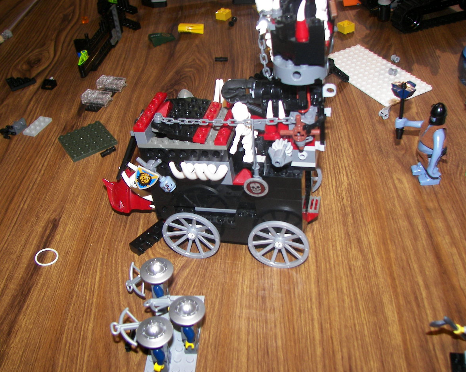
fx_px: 524
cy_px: 187
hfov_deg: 47.9
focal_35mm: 38
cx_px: 222
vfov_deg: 39.2
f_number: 2.8
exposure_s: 1/30
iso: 100
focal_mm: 6
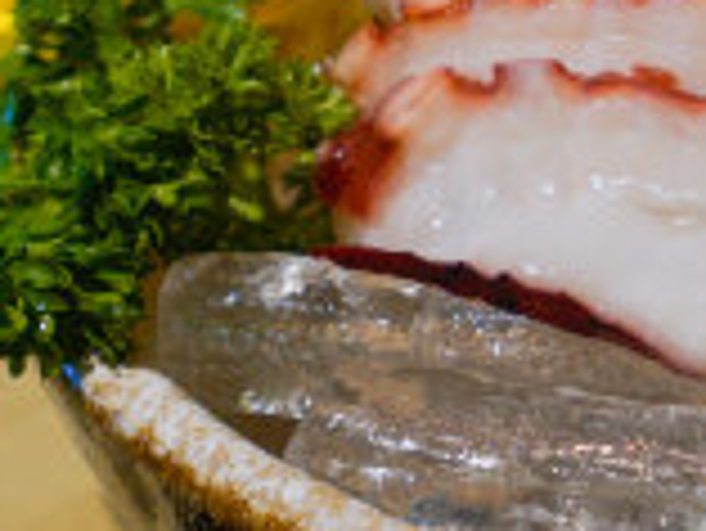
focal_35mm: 197
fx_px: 4018
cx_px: 958
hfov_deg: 9.8
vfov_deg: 7.4
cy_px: -225
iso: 125
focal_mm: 35
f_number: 4.5
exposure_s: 1/50
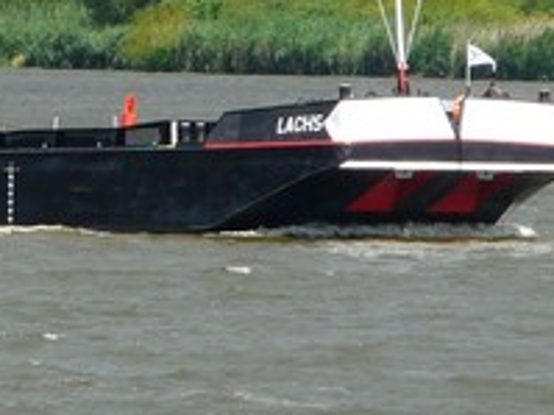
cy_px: 64
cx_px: -64
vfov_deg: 1.5
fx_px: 16218
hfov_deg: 2.0
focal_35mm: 1014
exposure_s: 1/400
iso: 100
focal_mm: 41.5
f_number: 5.6
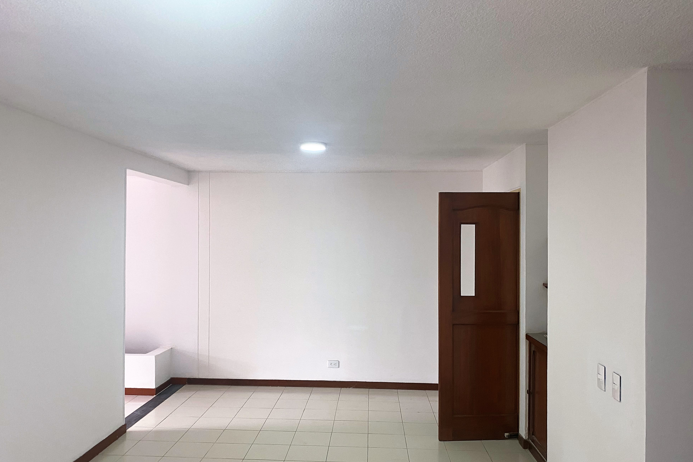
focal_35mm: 28
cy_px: 245
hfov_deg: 65.5
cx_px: 334
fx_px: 539
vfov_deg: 46.4
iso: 80
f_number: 1.8
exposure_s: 1/60
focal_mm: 4.25
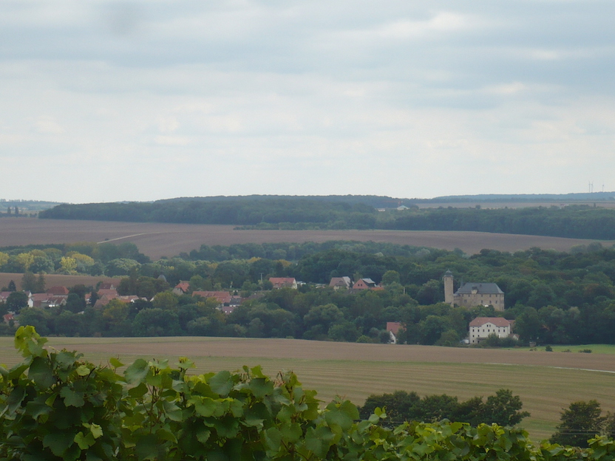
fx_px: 2558
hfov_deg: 13.7
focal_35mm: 144
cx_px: 308
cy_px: 230
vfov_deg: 10.3
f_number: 5
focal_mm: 17.4
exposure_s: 1/320
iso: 100
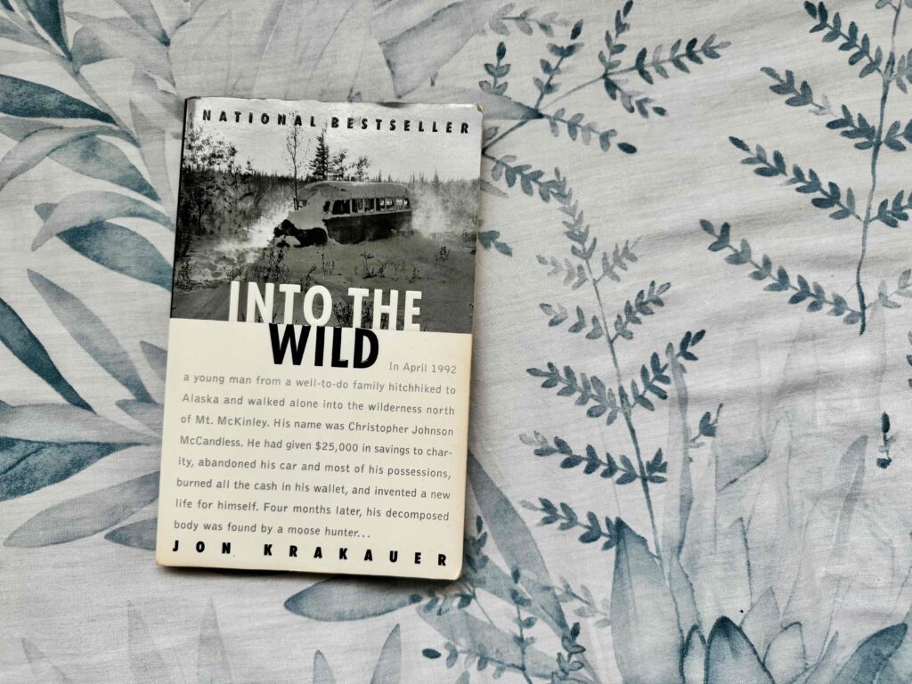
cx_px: 456
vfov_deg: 56.8
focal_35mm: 24
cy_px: 342
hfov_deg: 71.6
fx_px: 632
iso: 200
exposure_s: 1/83
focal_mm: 6.76
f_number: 1.78
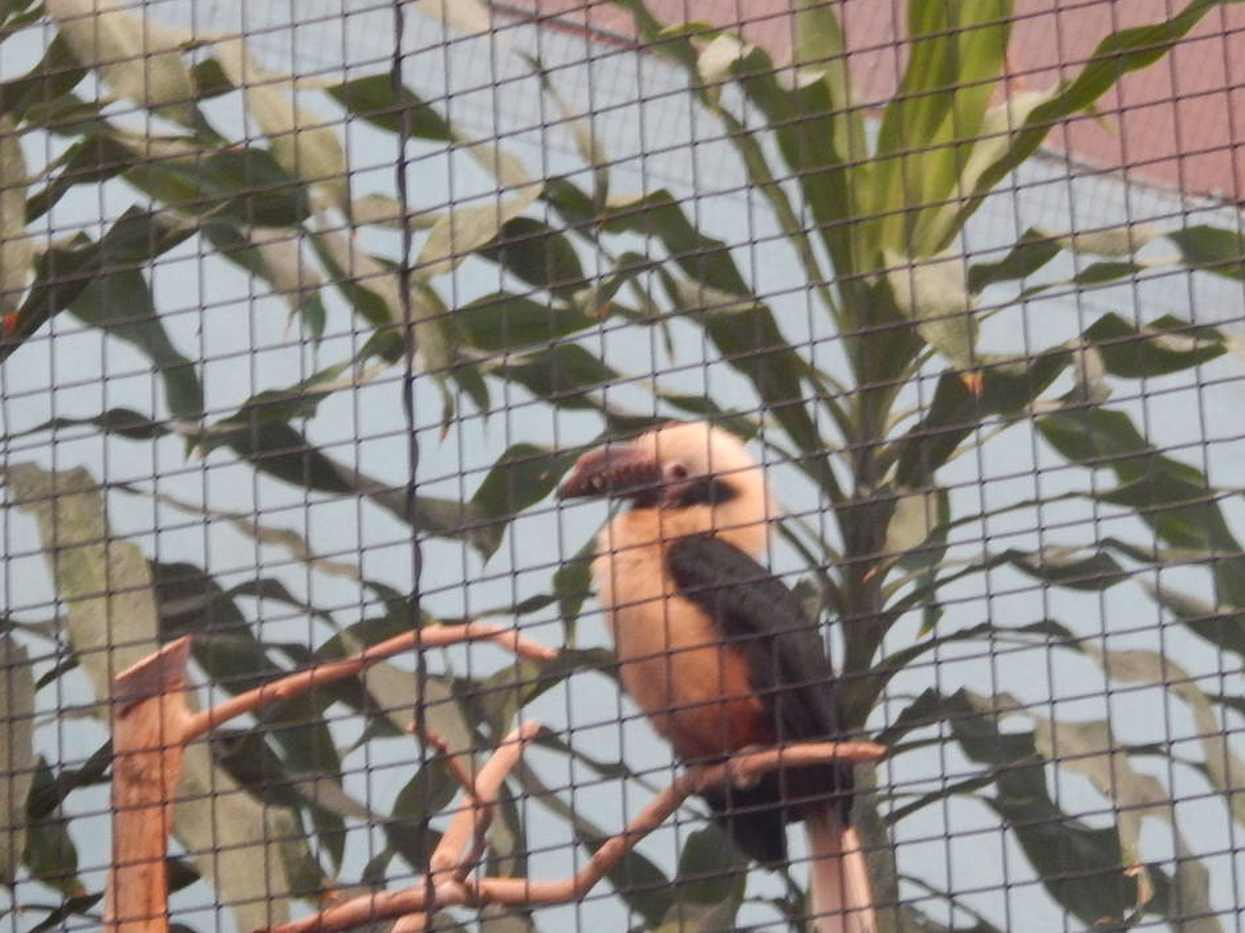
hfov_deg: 8.8
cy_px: 643
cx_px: 656
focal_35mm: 225
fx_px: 8091
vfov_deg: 6.6
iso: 400
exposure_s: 1/25
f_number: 4.8
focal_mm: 23.4
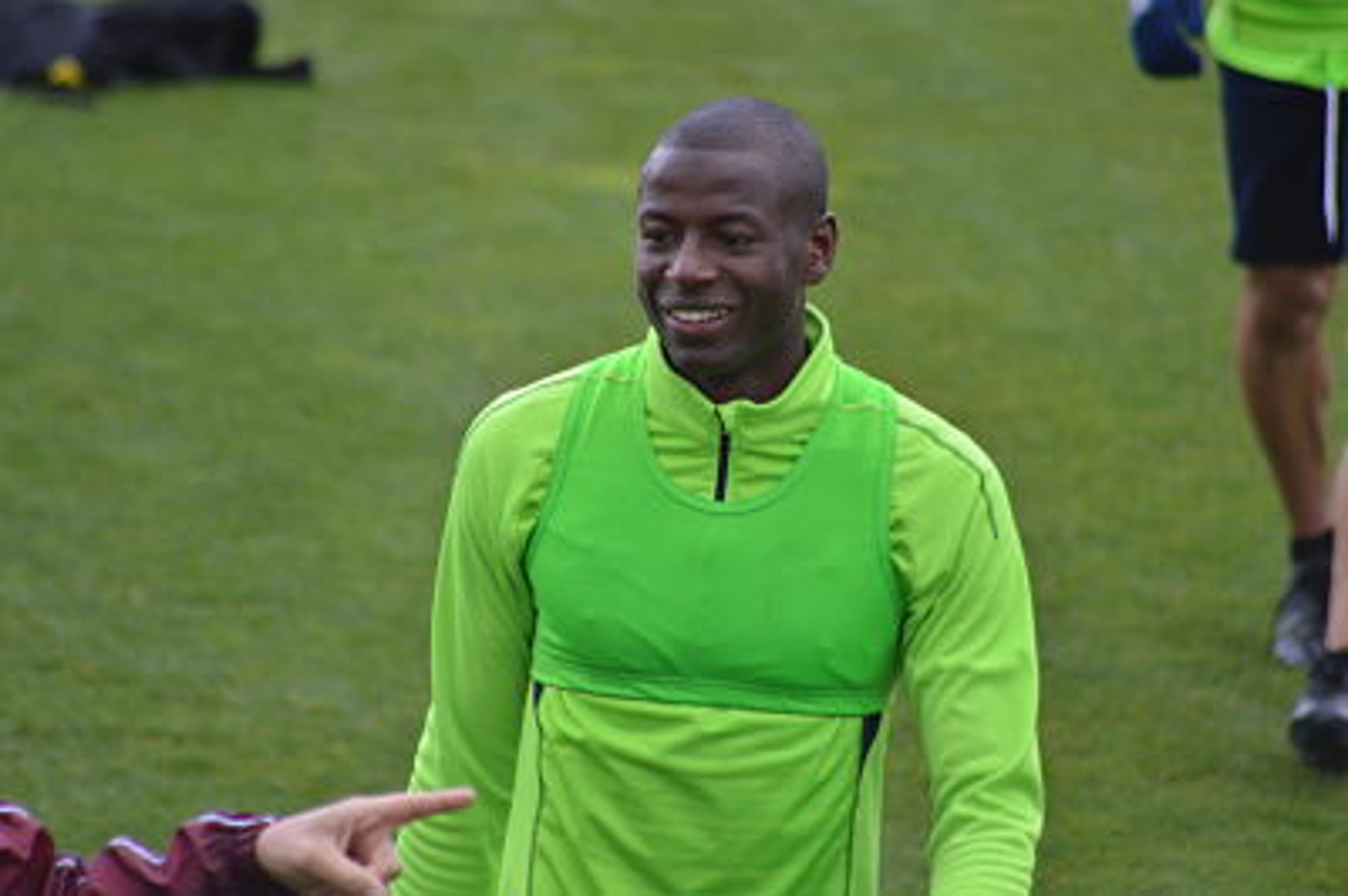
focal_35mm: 450
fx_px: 16836
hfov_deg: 4.6
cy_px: 448
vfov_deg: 3.0
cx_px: 674
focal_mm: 300
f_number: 5.6
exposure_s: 1/800
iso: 400
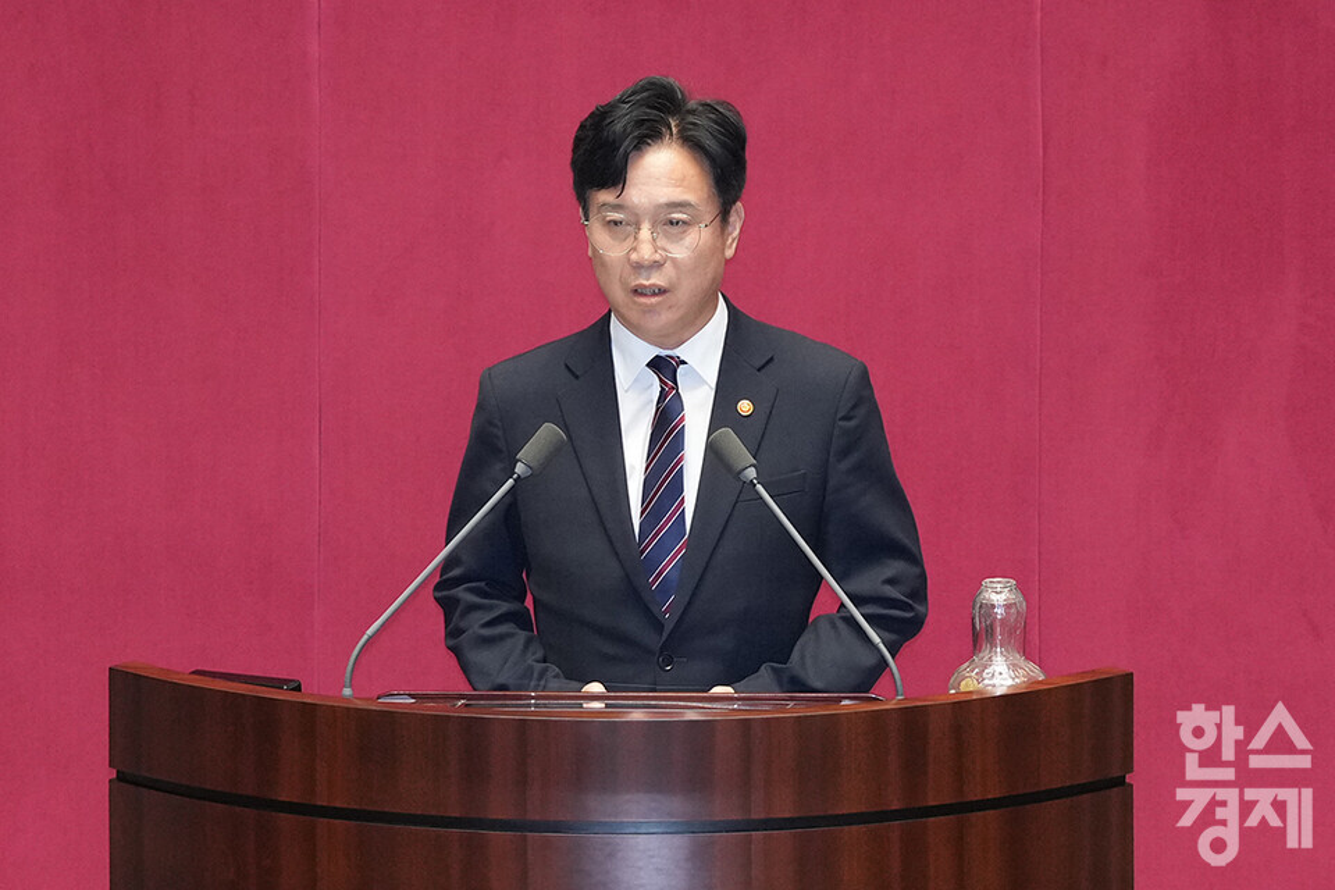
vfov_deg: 6.9
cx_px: 668
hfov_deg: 10.3
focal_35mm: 200
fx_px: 7416
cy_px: 445
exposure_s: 1/125
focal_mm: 200
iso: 2500
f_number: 4
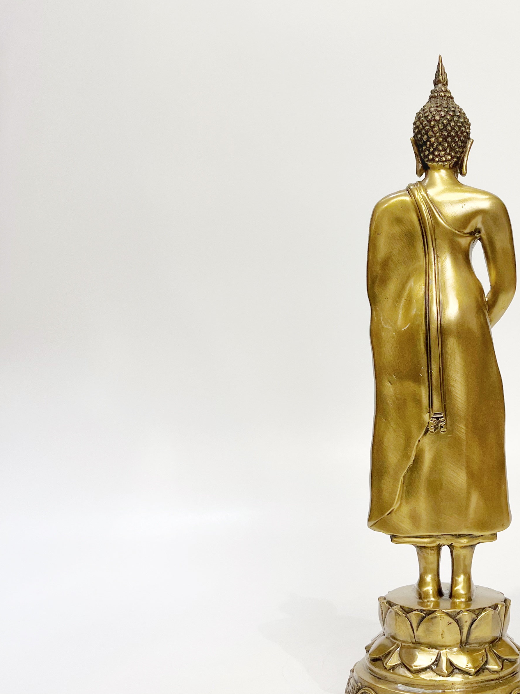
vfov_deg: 42.6
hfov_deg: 31.8
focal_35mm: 44
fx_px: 881
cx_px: 437
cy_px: 255
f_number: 1.5
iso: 125
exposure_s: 1/100
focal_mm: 5.7
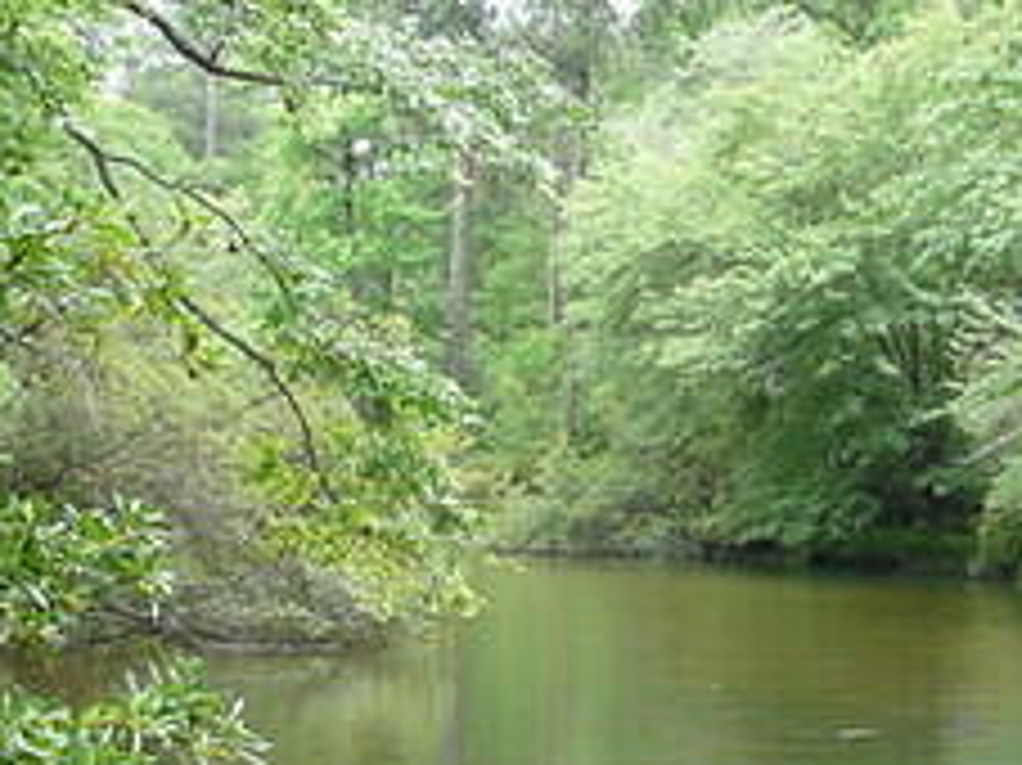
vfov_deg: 18.6
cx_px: 999
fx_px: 2331
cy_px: 540
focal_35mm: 79
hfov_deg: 23.8
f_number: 3.6
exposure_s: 1/100
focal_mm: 4.6
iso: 100
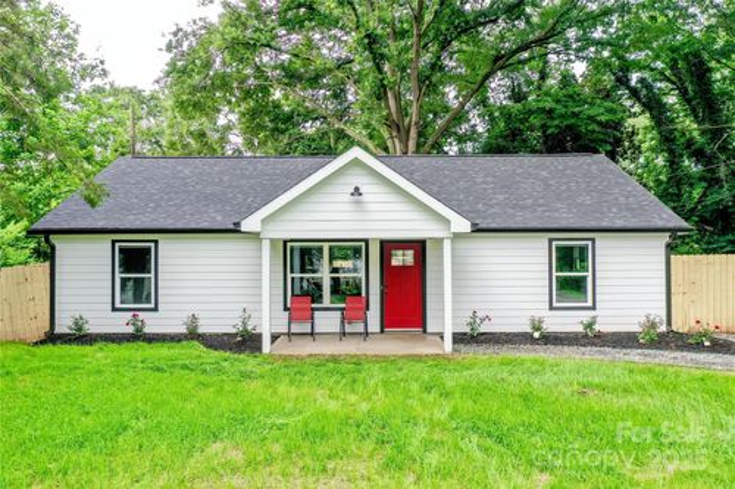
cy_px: 244
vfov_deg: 46.4
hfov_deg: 65.5
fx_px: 571
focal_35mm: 28
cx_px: 368
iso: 100
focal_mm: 10.26
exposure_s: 1/80
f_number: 3.5
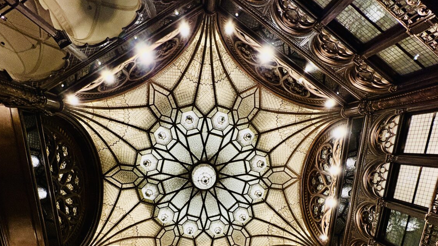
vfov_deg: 64.6
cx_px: 212
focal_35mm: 16
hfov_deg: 99.4
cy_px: 171
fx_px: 186
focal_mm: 2.22
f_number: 2.2
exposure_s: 1/78
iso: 200
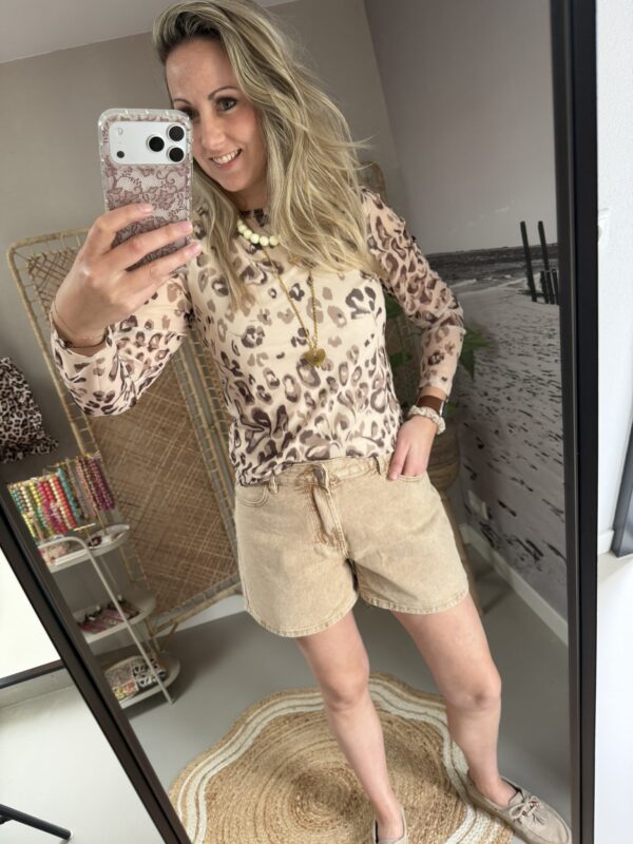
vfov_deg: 71.6
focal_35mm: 24
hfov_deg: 56.8
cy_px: 422
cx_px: 316
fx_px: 585
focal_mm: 6.76
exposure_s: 1/88
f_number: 1.78
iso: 200
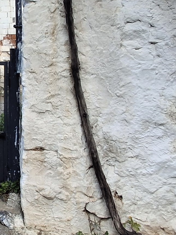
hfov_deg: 21.9
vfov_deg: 31.4
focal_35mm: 61
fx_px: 414
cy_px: 78
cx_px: -44
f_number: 2.2
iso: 40
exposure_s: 1/700
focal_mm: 1.64
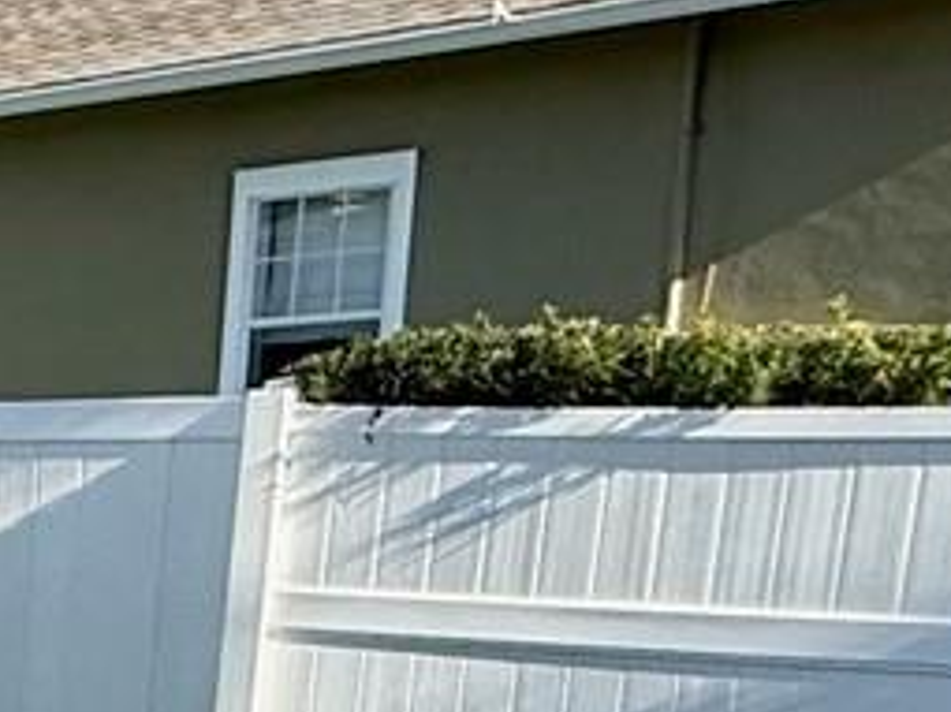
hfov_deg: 16.0
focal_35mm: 88
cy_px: 770
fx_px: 2416
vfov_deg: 16.3
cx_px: -1082
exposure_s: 1/1259
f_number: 2.2
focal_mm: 2.22
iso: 64
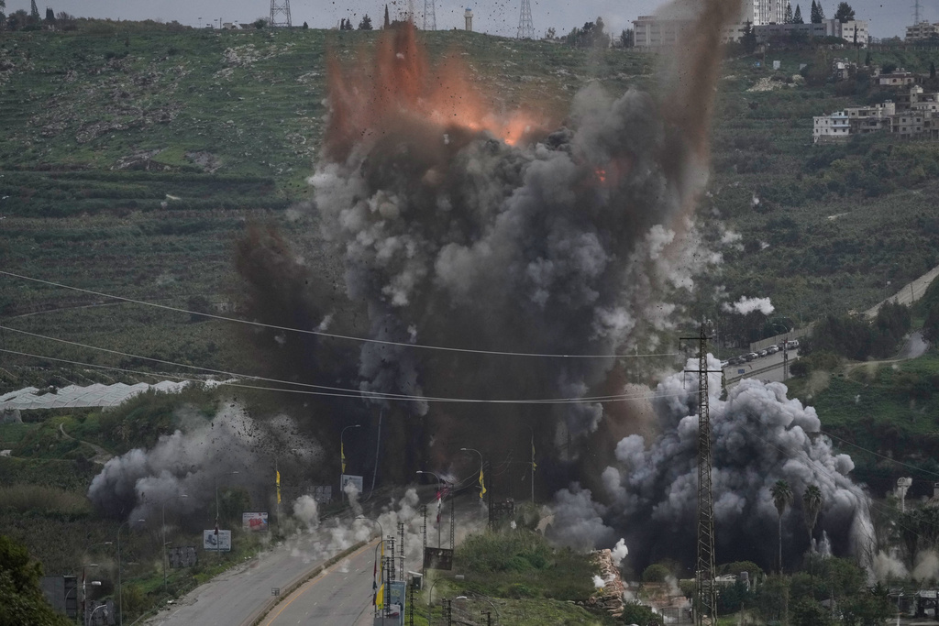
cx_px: 470
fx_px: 5217
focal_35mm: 200
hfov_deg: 10.3
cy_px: 313
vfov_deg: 6.9
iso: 1250
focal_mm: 200
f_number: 2.8
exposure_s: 1/25600
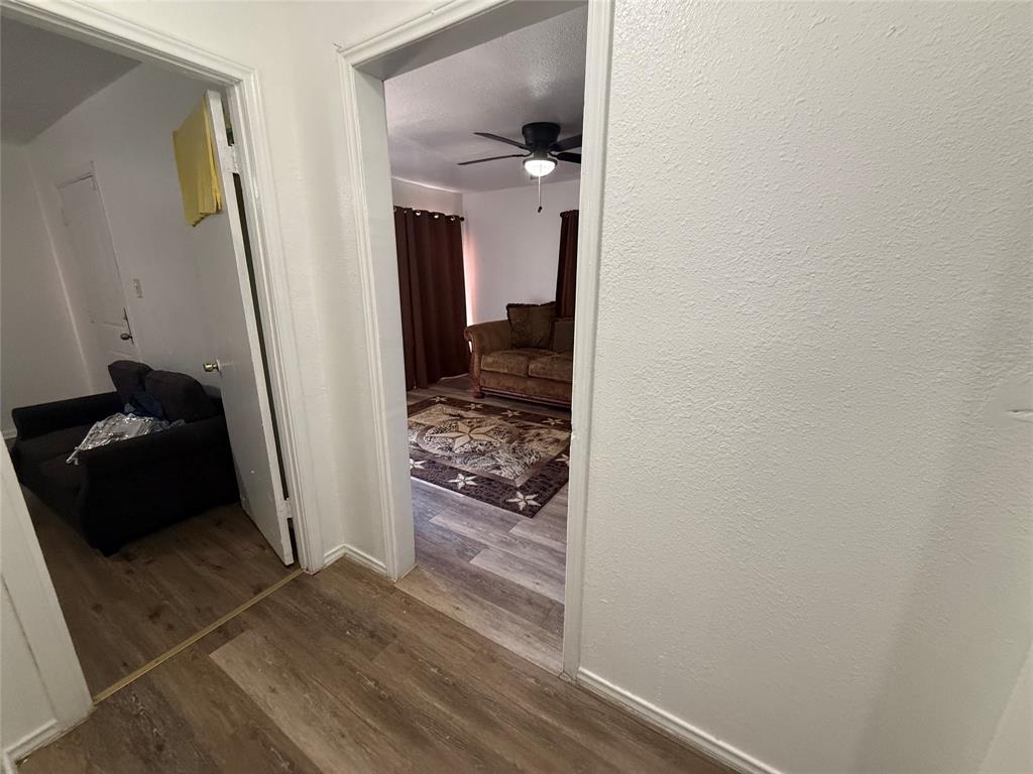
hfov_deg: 102.1
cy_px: 387
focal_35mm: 14
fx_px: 418
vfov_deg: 85.7
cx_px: 516
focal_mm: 2.22
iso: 400
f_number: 2.2
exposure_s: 1/60
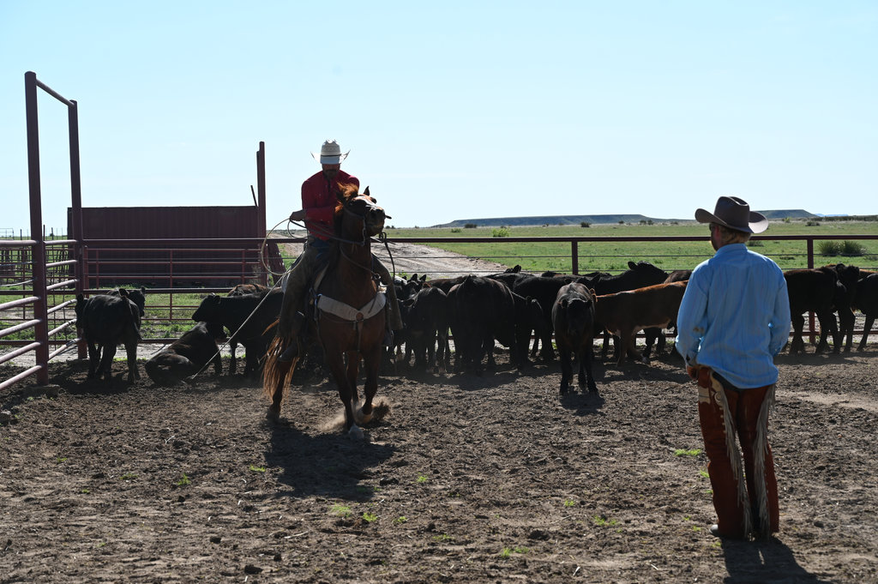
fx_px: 1706
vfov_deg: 19.4
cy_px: 292
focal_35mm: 70
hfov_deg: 28.9
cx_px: 439
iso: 100
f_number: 7.1
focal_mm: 70
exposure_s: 1/400
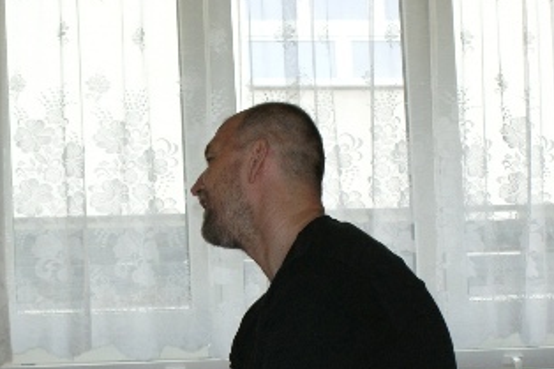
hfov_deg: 19.1
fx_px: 1646
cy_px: 370
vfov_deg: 12.6
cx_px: 229
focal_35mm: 107
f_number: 5.6
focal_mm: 35
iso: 400
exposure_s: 1/80
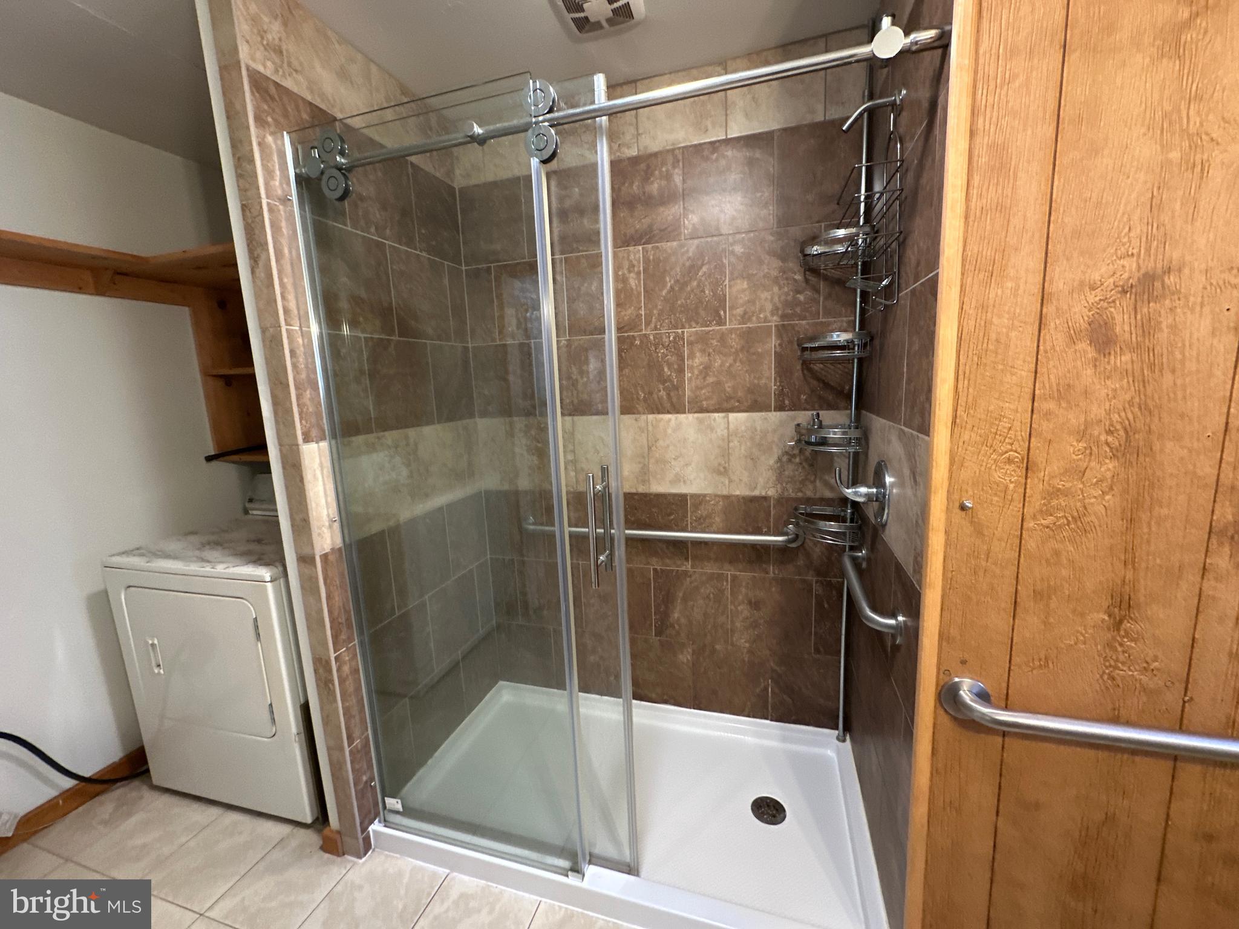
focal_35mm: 14
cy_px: 464
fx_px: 501
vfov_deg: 85.7
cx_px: 620
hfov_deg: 102.1
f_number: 2.2
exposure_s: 1/60
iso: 500
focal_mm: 2.22
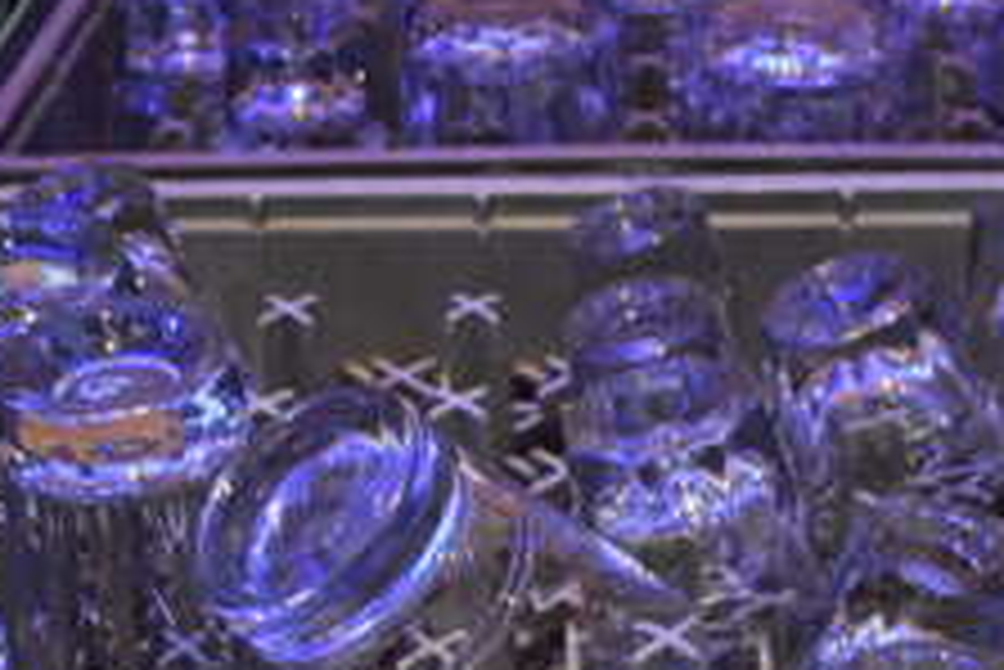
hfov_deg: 27.2
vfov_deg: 17.9
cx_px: 621
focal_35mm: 74
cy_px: 715
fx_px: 2065
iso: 3200
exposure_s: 1/15
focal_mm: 18
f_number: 3.5
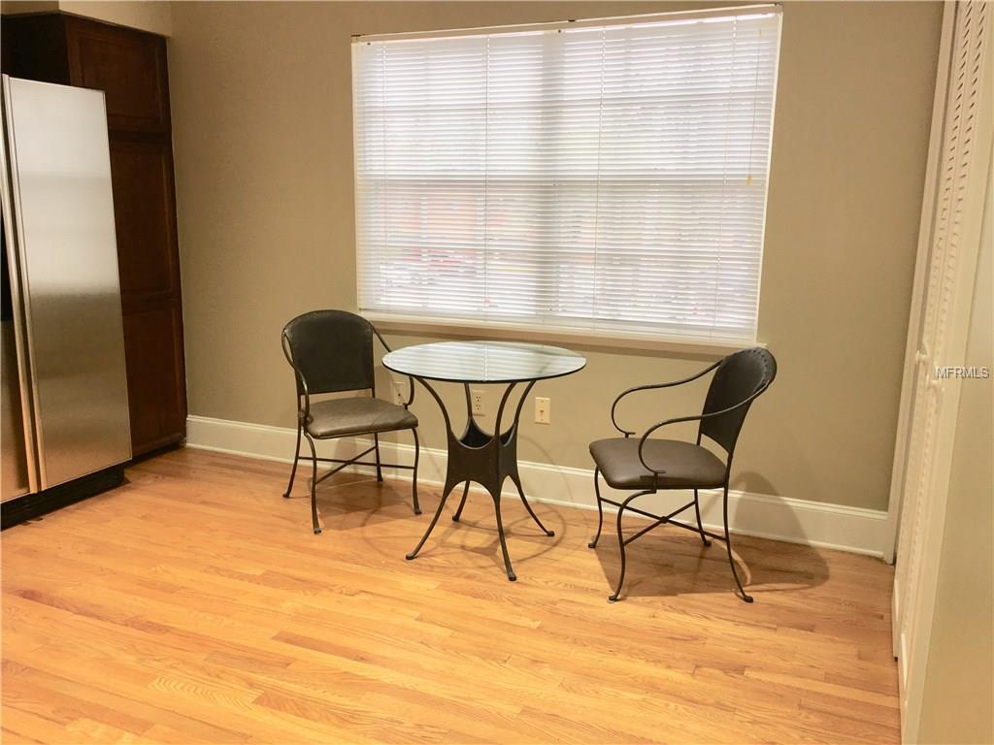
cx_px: 497
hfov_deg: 61.7
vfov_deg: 48.2
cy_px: 372
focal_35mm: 29
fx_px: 833
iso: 25
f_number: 2.2
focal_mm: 4.15
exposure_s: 1/30
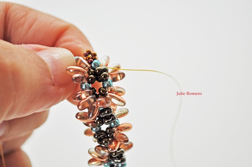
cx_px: 126
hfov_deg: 24.7
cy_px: 84
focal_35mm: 82
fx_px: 576
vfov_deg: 16.5
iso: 200
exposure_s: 1/160
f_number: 6.3
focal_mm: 55
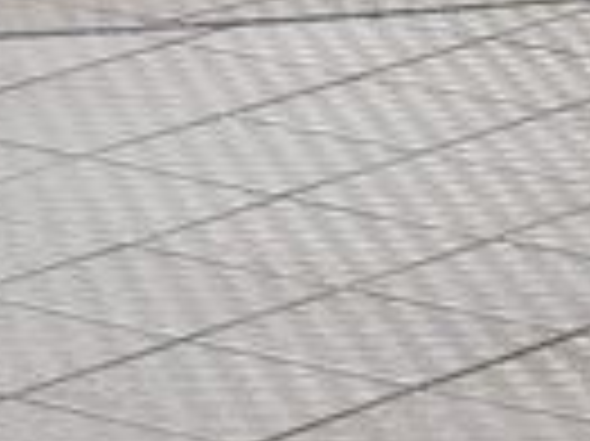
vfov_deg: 4.3
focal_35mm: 327
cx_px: -504
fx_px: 5564
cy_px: -1019
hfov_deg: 5.9
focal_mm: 29
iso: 450
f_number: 6.3
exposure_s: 1/15
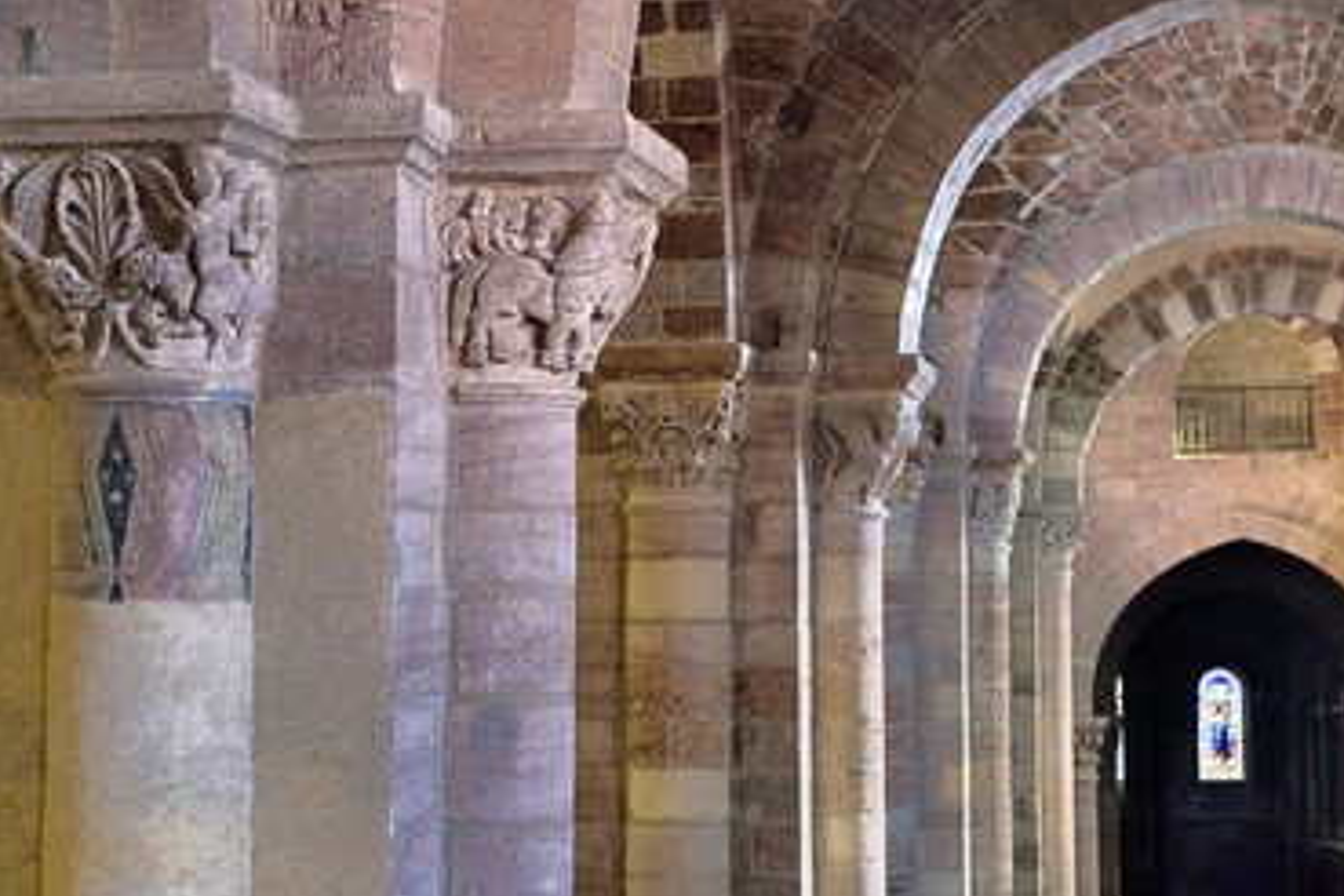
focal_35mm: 74
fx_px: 2762
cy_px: 444
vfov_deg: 18.4
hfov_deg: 27.3
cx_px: 670
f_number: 7.1
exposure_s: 1/30
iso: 800
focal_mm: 65
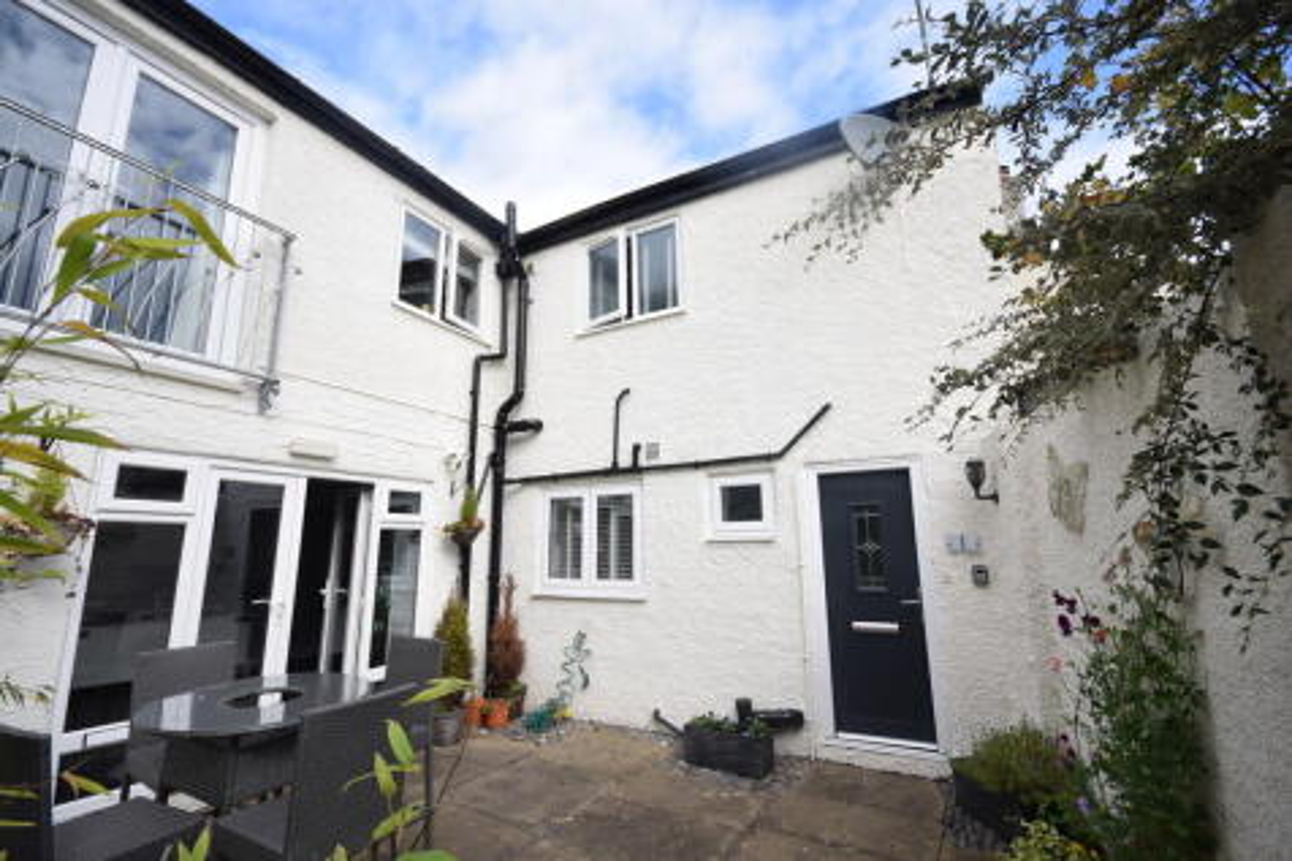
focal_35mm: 16
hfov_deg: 95.0
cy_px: 430
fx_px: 592
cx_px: 646
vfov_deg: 72.0
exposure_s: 1/320
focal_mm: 11
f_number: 9
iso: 200
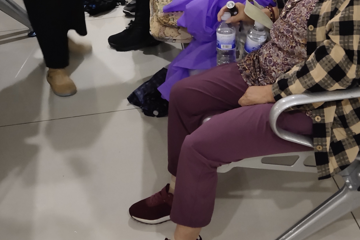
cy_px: -29
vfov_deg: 21.4
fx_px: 600
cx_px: 151
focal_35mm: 60
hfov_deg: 33.3
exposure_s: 1/20
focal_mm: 3.87
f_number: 2
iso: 1451
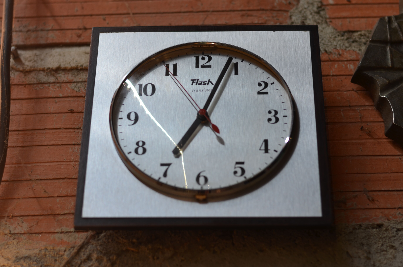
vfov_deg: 18.1
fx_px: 838
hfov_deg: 27.0
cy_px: 134
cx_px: 202
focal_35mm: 75
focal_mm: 50
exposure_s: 1/25
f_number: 2.5
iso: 100
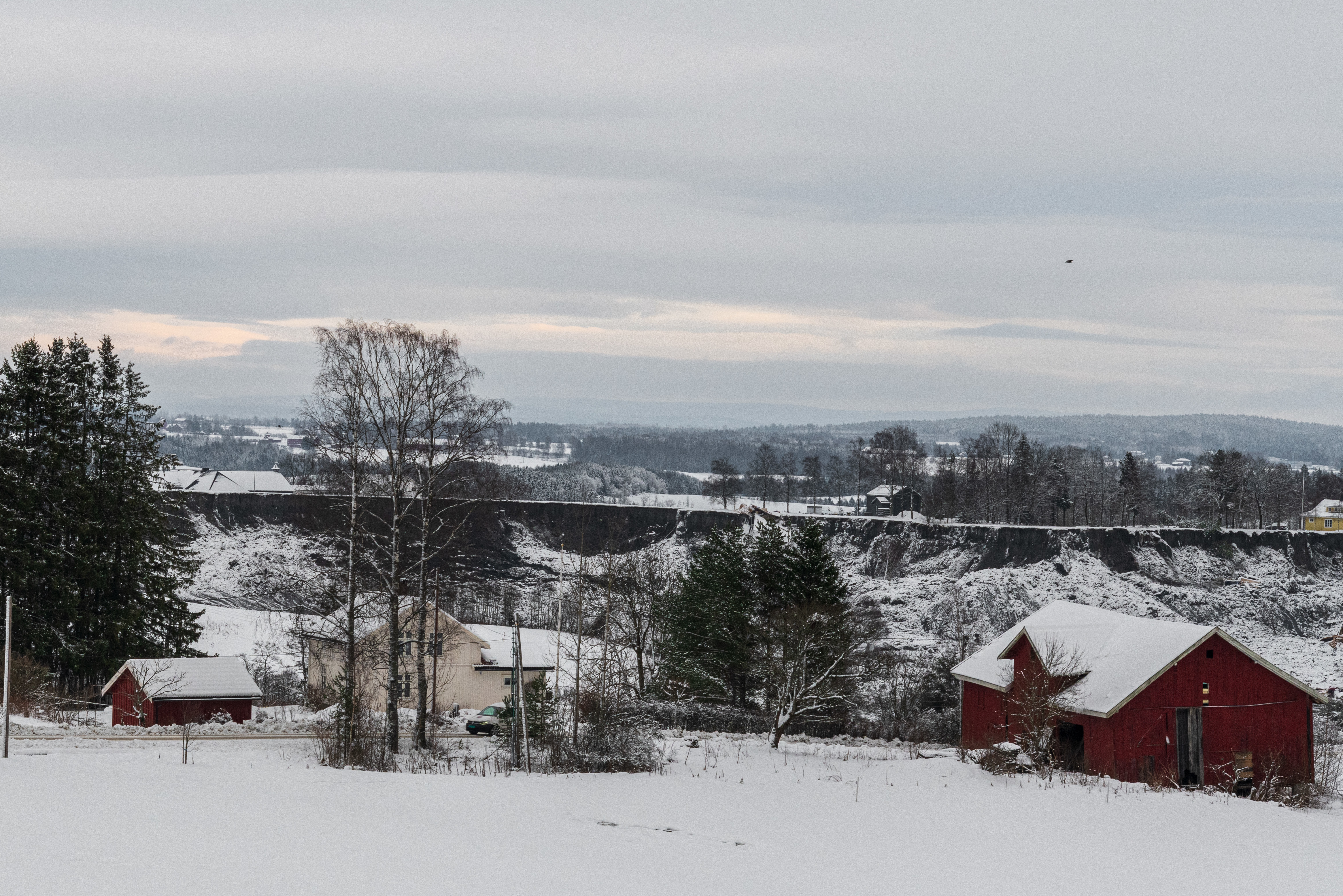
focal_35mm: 60
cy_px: 448
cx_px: 672
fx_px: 2239
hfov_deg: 33.4
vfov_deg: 22.6
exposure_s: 1/200
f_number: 11
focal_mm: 60
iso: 400
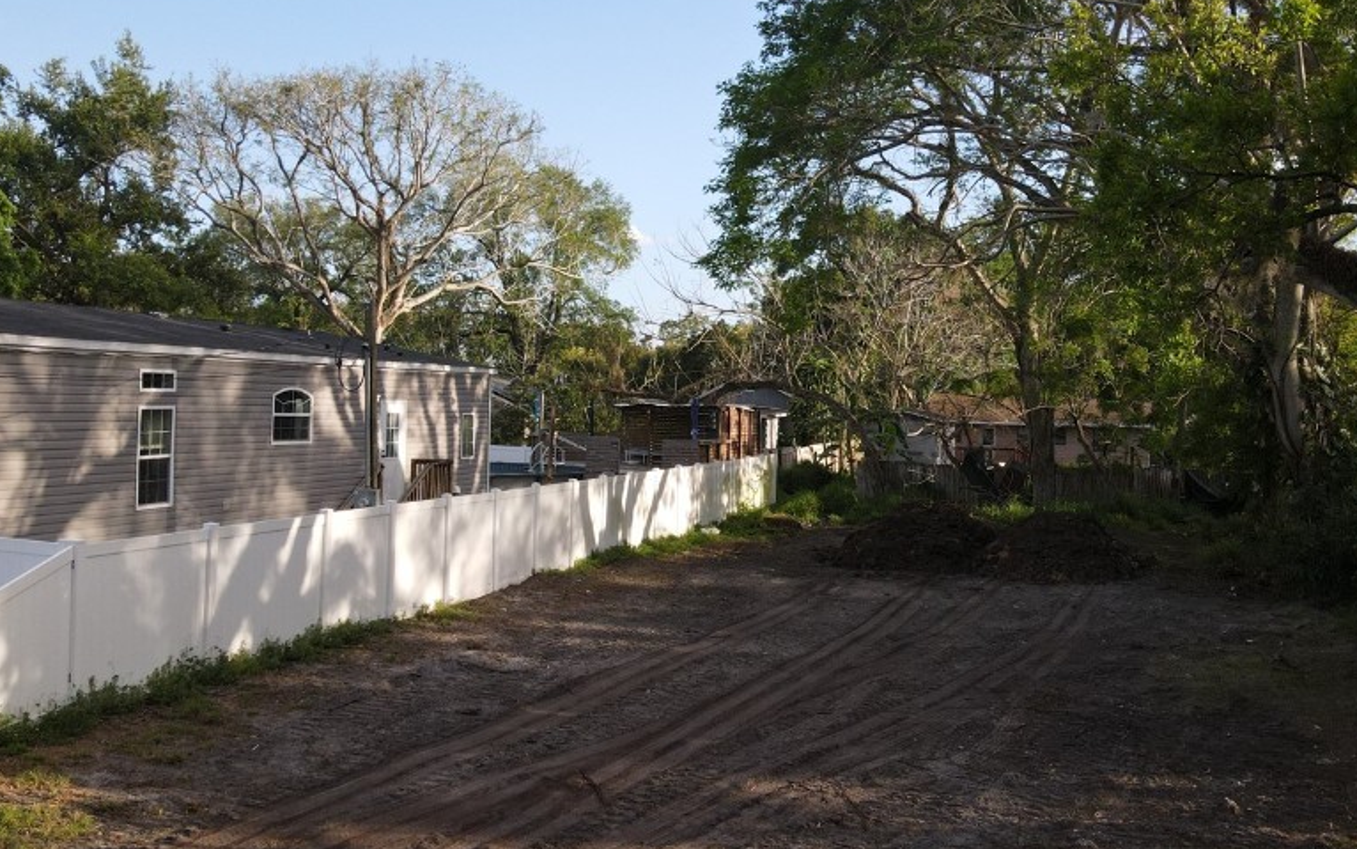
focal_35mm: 34
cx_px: 787
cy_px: 399
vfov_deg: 37.3
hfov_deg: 56.4
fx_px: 1258
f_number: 2.8
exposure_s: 1/15
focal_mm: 4.5
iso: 350
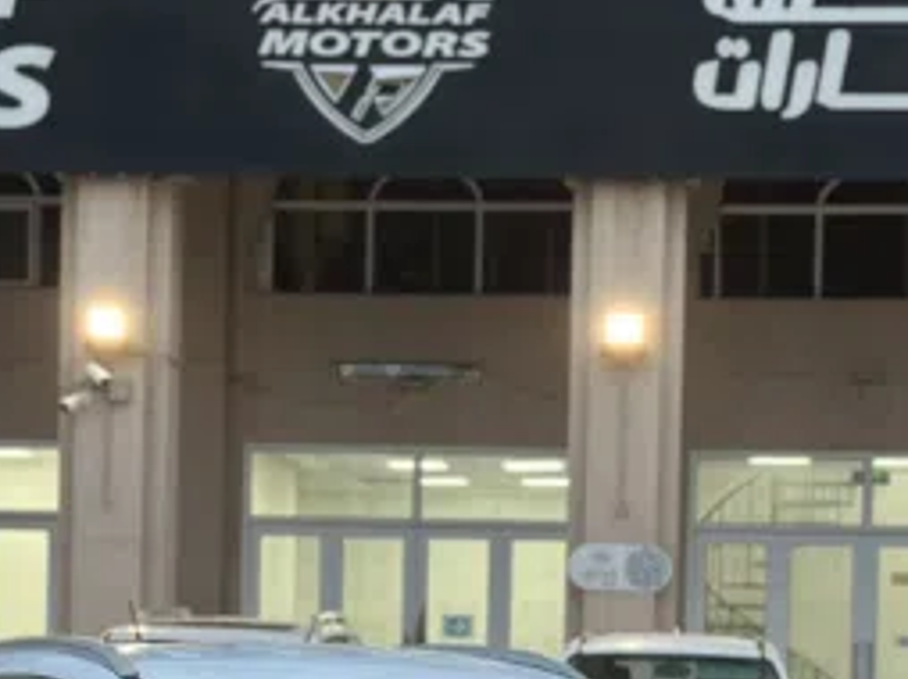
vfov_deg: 12.0
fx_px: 3171
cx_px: 443
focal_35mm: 121
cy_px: 743
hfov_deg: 16.3
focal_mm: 6.86
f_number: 1.78
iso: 64
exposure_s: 1/119
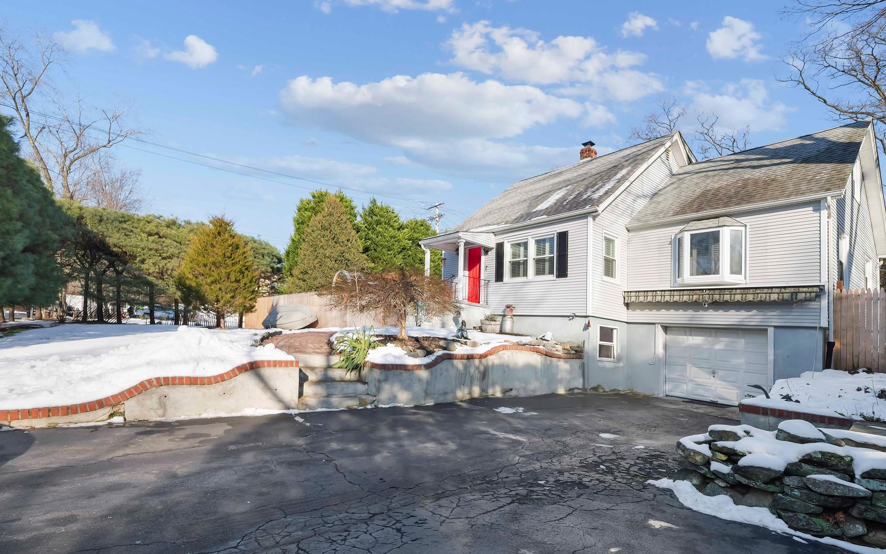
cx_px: 440
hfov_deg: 101.5
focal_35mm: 15
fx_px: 362
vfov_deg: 74.8
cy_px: 281
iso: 160
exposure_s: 1/500
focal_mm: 7
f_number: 3.2
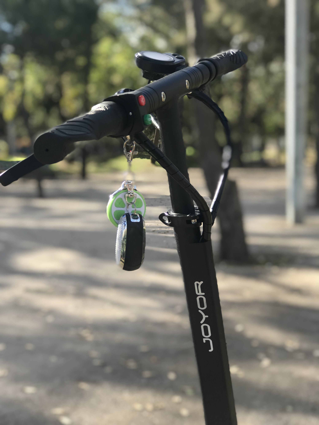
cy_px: 212
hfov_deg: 25.7
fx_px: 700
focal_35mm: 57
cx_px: 160
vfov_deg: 33.8
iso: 20
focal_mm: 6.6
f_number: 2.8
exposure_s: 1/197
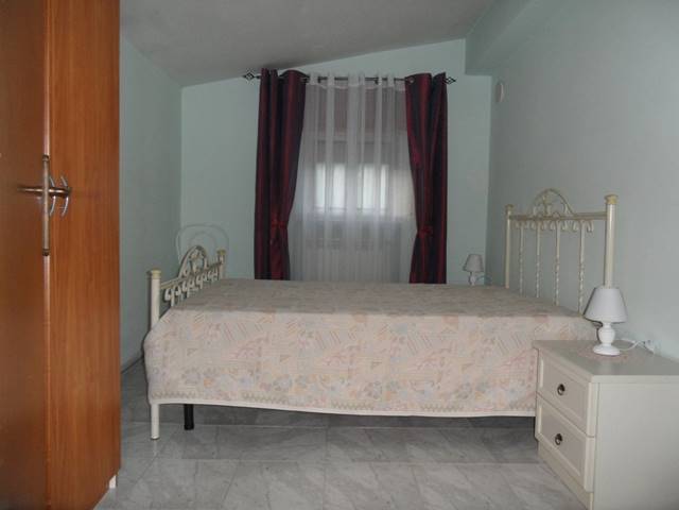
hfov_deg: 71.6
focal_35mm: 24
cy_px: 255
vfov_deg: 56.8
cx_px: 340
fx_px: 471
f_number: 3.2
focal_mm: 3.9
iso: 200
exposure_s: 1/30
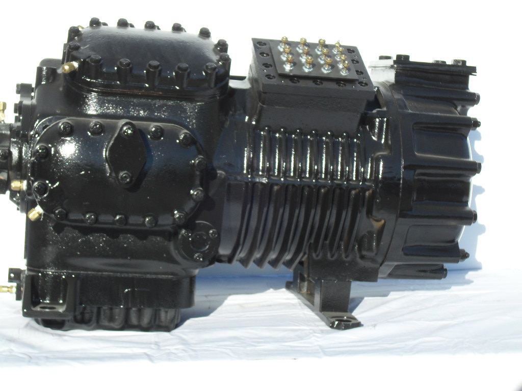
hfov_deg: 25.3
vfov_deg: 19.1
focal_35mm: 77
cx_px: 261
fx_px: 1161
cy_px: 196
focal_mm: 13.6
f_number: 5
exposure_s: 1/350
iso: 100
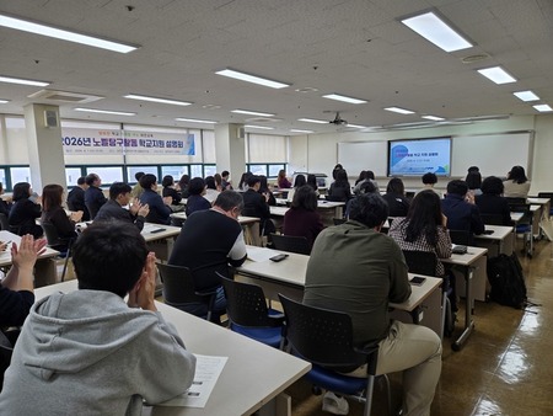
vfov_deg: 58.9
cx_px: 276
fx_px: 368
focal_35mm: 23
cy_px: 208
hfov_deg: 73.9
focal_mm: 5.4
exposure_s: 1/120
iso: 50
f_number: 1.8
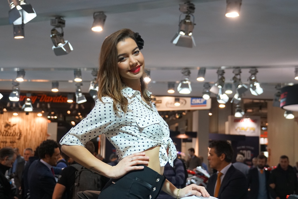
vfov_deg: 18.2
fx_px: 621
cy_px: 100
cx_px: 149
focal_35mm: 75
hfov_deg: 27.0
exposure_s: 1/160
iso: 1600
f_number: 5
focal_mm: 50
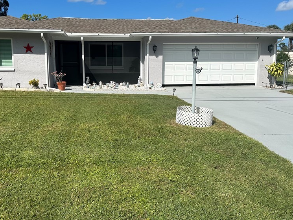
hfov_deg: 55.2
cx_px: 129
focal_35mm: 33
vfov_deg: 42.9
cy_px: 103
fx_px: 279
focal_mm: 6.86
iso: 80
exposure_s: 1/7576
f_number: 1.78
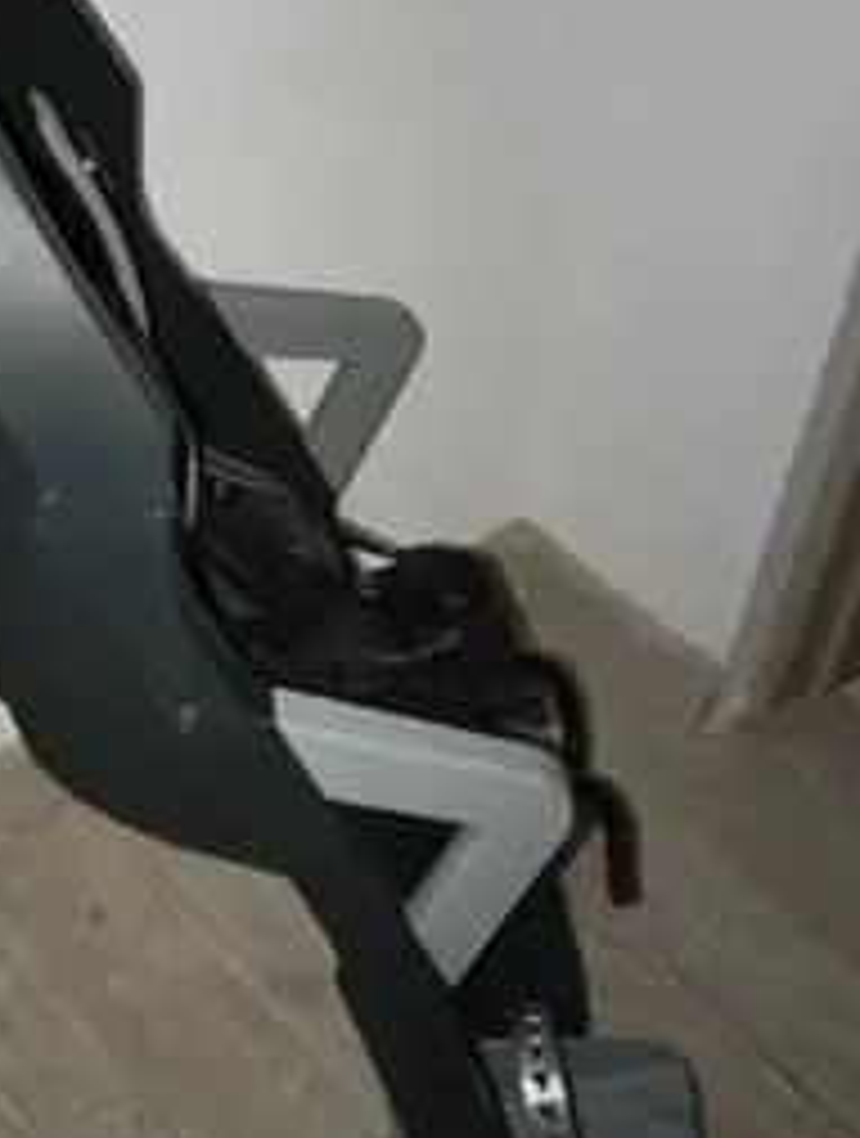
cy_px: 657
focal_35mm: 44
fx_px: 1451
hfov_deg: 32.3
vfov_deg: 42.7
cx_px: 207
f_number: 1.8
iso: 352
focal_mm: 4.22
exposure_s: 1/15
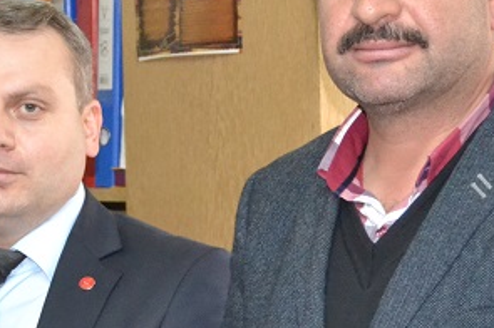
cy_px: 220
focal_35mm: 146
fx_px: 1995
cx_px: 54
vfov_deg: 9.4
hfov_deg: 14.0
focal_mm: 31
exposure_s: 1/60
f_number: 4.2
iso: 3200
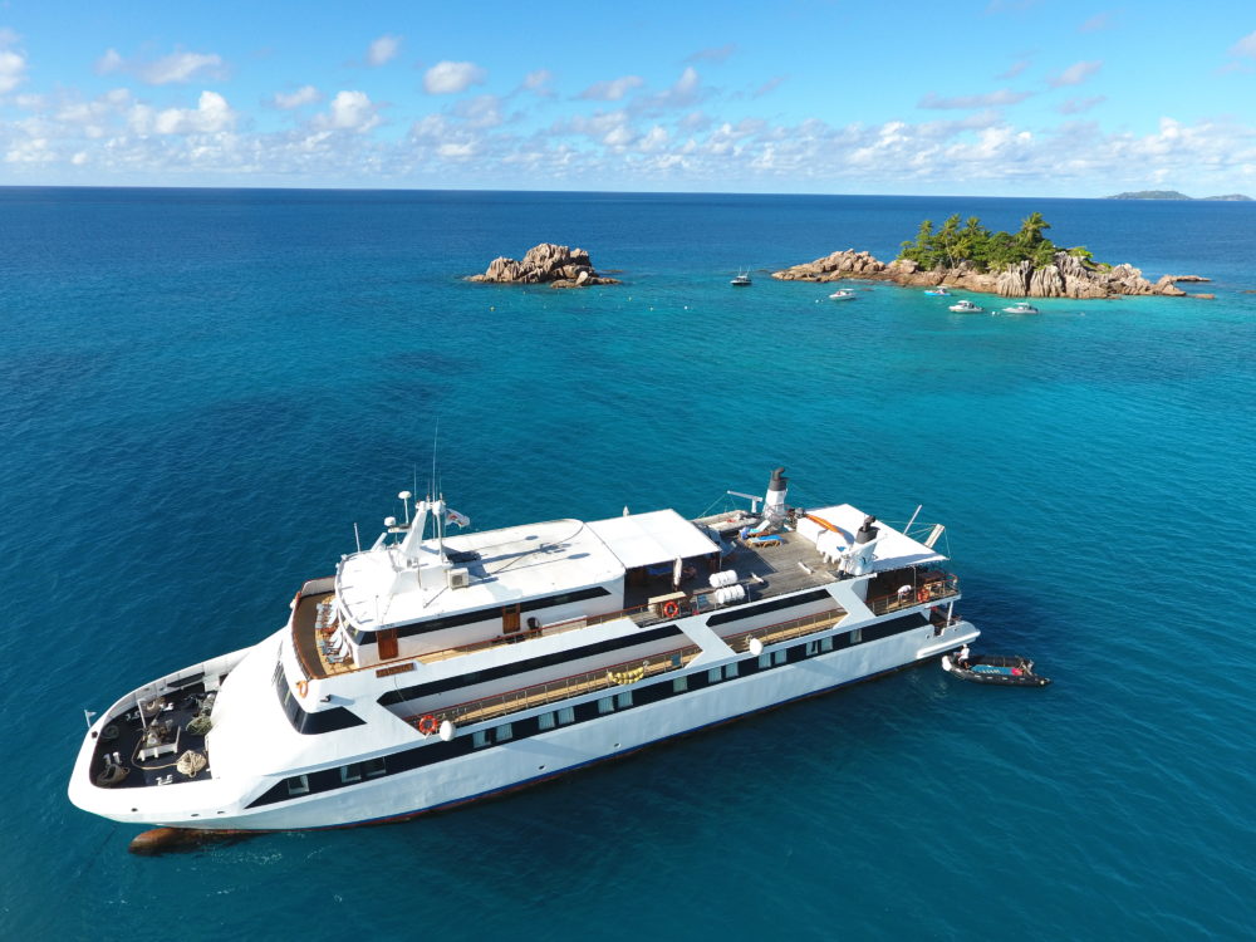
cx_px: 628
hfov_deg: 81.7
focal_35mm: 20
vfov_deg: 66.0
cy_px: 471
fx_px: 726
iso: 100
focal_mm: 3.61
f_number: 2.8
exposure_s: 1/646
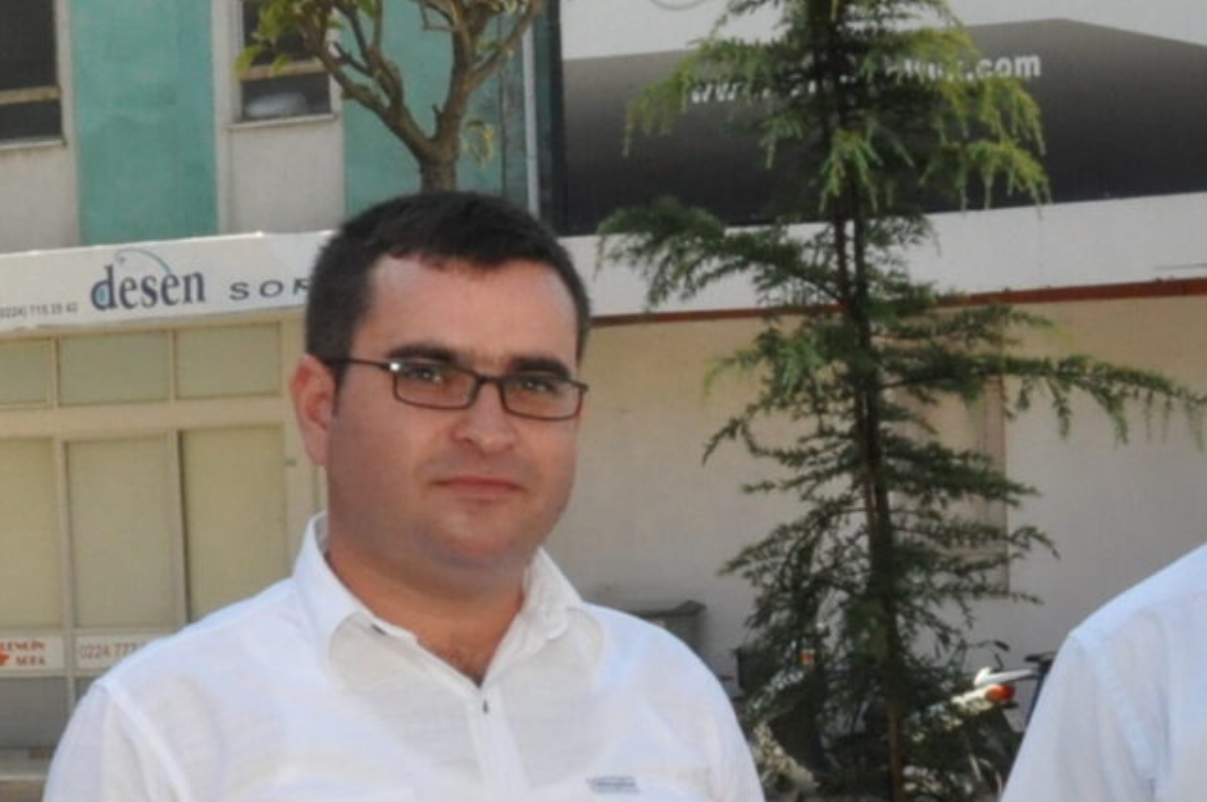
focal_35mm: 108
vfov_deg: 12.2
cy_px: 1062
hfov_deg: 18.9
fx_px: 3616
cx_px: 824
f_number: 18
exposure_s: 1/200
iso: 1250
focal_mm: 18
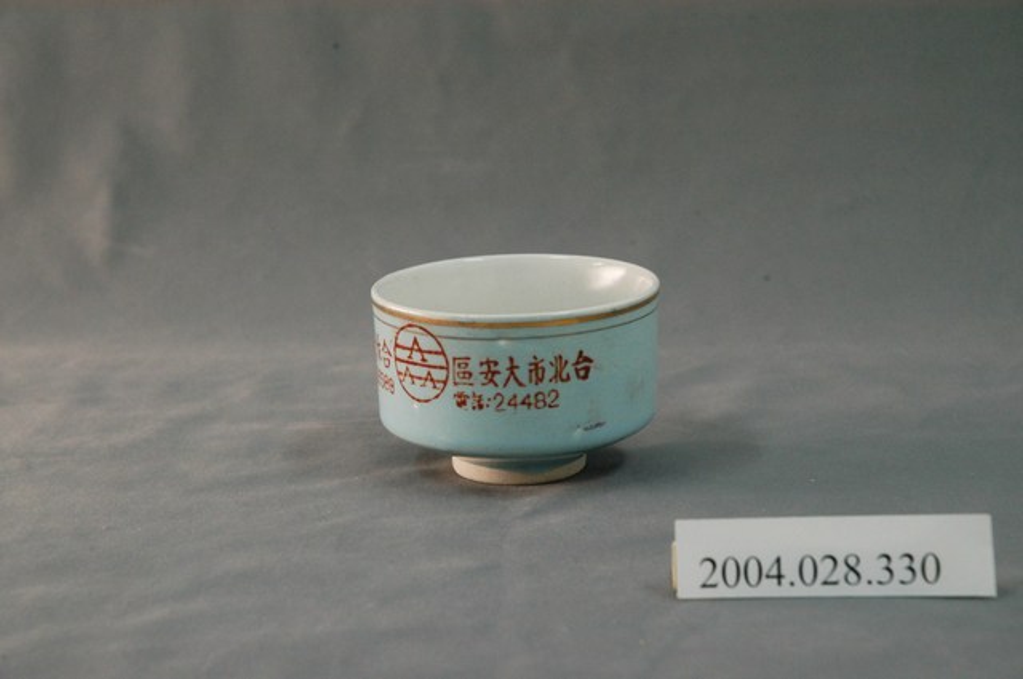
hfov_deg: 19.5
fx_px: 2980
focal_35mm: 105
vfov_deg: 13.0
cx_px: 512
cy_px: 340
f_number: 8
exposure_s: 1/20
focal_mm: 70
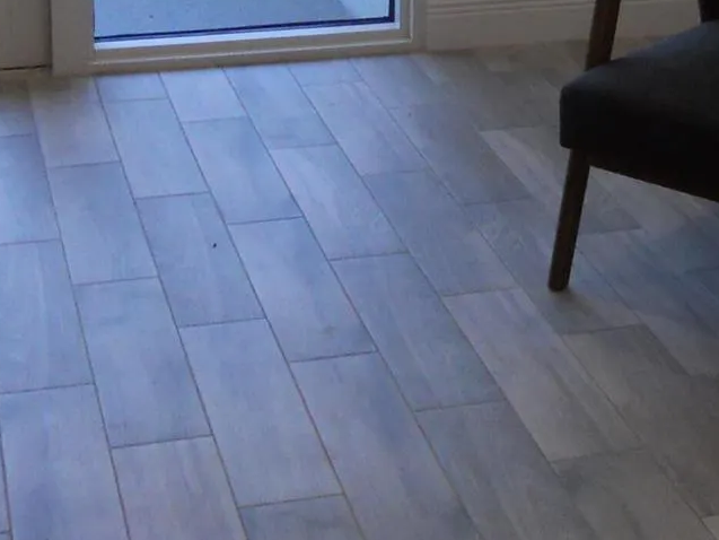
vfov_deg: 15.5
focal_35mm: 90
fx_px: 1870
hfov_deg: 21.7
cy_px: -192
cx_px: 453
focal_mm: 5
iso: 400
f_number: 2.7
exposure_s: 1/200
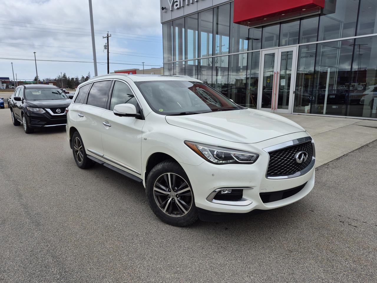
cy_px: 142
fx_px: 250
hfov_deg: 73.9
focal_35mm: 23
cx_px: 188
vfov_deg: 58.9
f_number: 1.8
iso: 25
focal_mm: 5.4
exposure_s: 1/1824
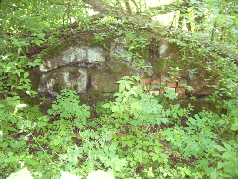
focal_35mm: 35
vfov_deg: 40.7
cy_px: 90
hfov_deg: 52.6
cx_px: 119
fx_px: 241
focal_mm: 5.8
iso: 400
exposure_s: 1/30
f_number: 2.8
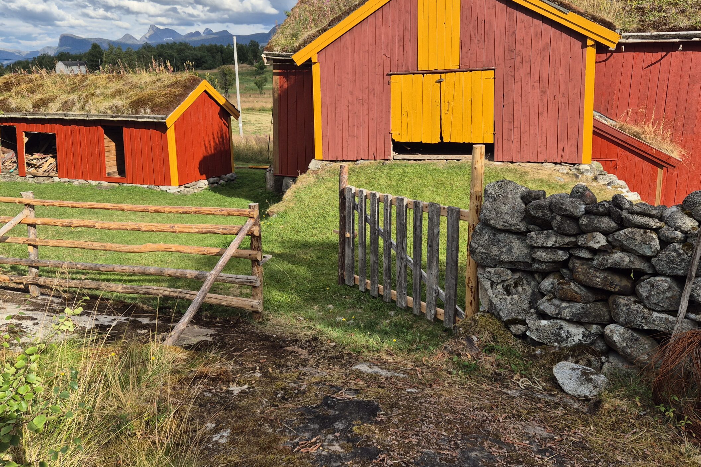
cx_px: 356
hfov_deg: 63.7
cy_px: 183
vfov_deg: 44.7
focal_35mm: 29
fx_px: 565
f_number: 1.8
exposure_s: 1/1528
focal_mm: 5.4
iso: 25
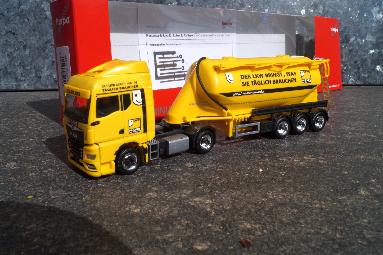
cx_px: 192
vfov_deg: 39.9
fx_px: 351
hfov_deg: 57.3
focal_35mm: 33
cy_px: 128
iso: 125
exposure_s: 1/60
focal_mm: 22
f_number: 22
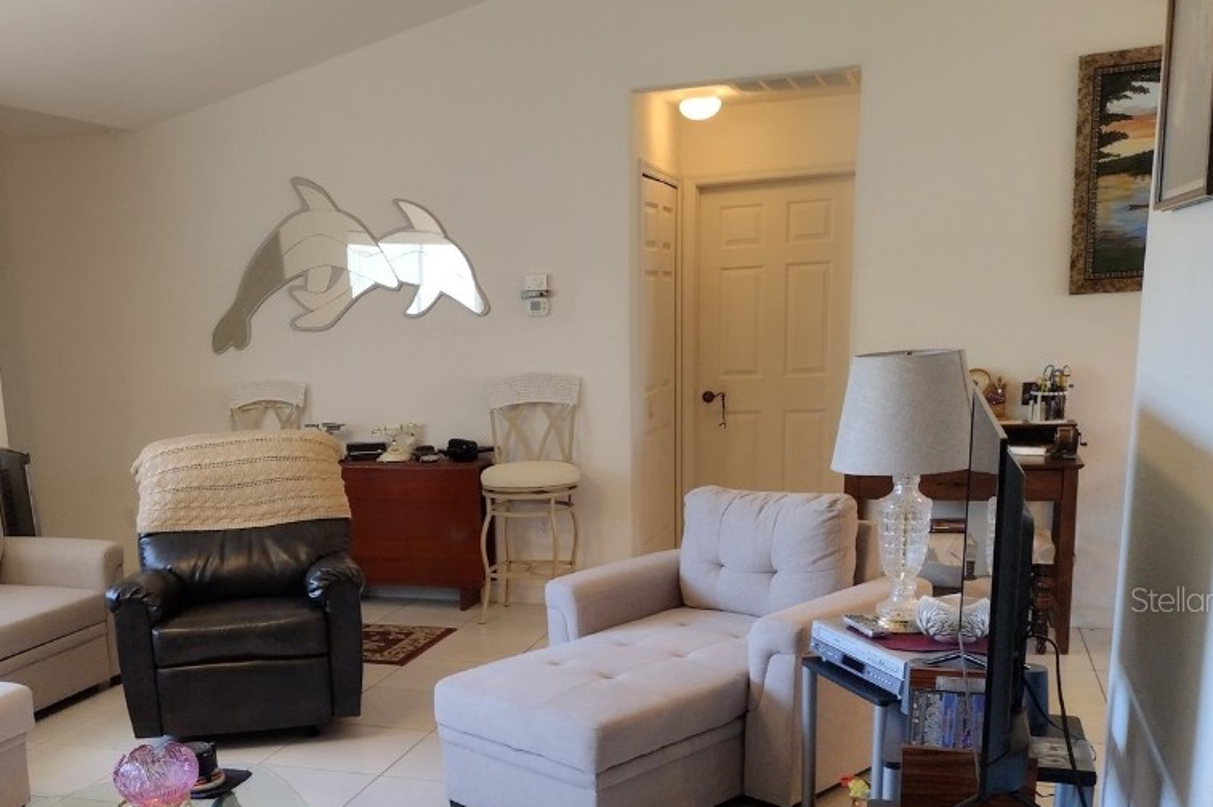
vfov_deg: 34.3
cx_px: 461
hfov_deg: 50.3
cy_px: 599
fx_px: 1280
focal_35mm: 38
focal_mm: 4.71
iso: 154
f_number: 1.7
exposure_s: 1/60
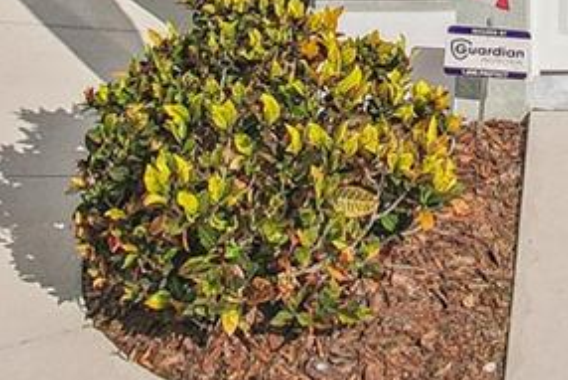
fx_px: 1942
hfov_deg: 16.0
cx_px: 665
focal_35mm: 123
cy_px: -326
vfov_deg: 10.4
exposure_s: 1/5000
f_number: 2.8
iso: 160
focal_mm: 8.4
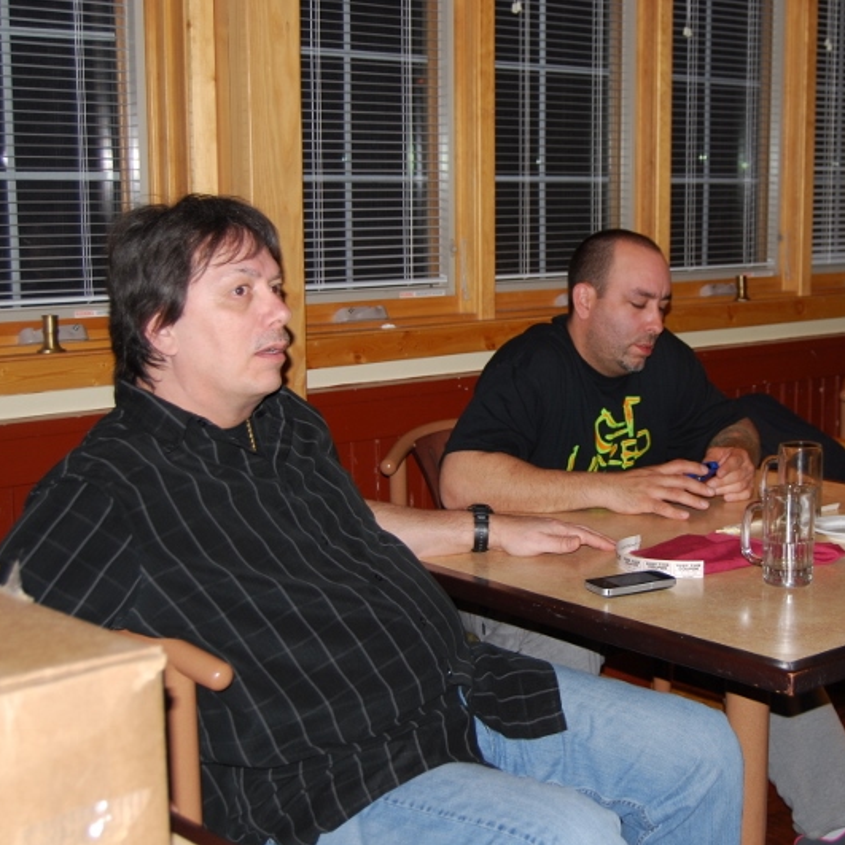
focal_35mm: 60
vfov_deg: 28.8
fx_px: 1647
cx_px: 600
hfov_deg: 28.5
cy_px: 423
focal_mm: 31
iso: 200
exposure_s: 1/60
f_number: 4.5
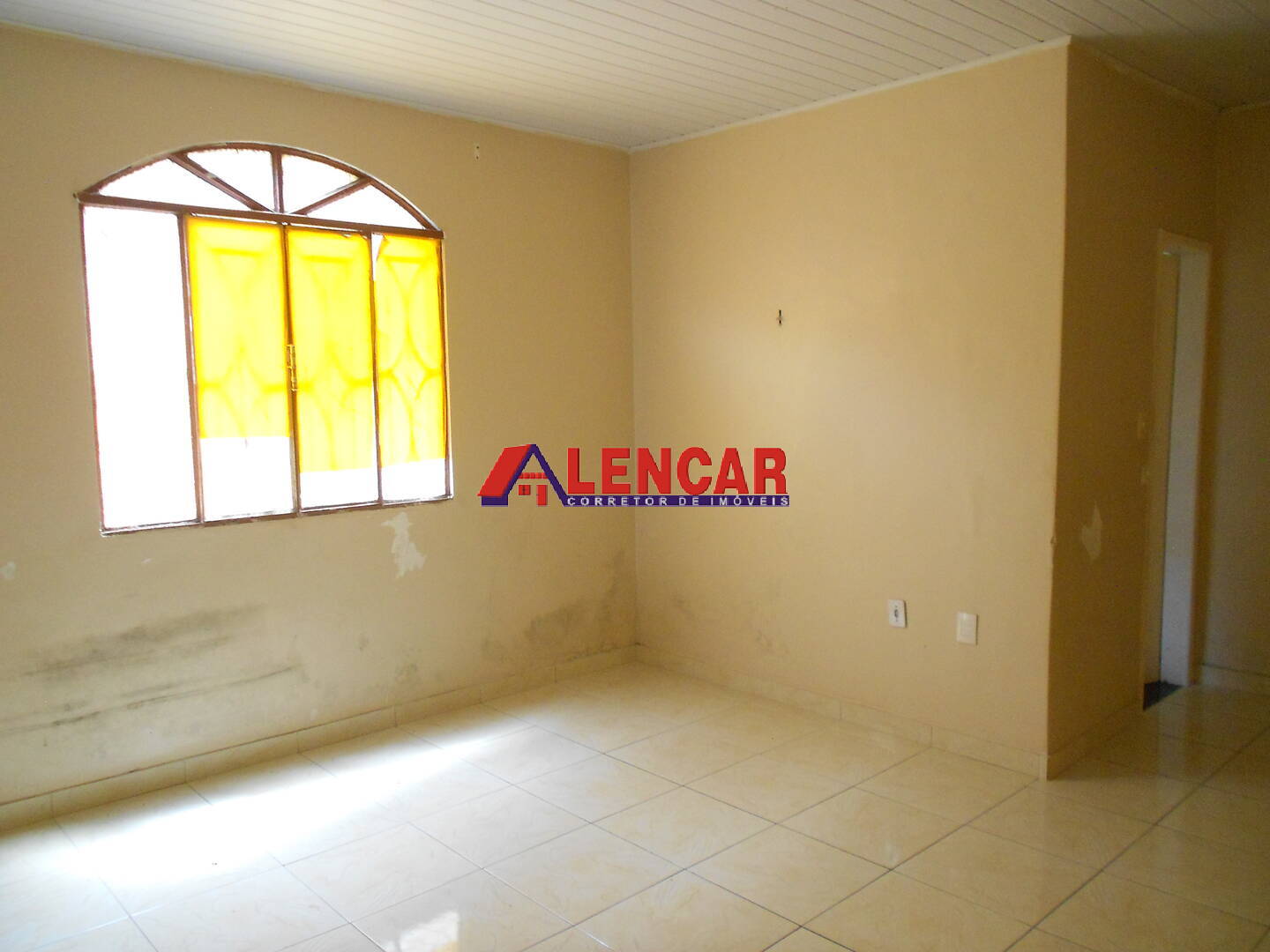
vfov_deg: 53.1
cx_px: 635
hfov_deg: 67.3
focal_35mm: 26
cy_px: 476
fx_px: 954
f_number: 3.2
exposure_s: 1/30
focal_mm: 4.6
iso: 400
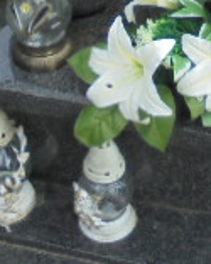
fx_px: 811
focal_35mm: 104
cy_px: -102
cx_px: 197
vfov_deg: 17.1
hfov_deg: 14.6
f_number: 3.5
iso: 100
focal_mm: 4.6
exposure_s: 1/200
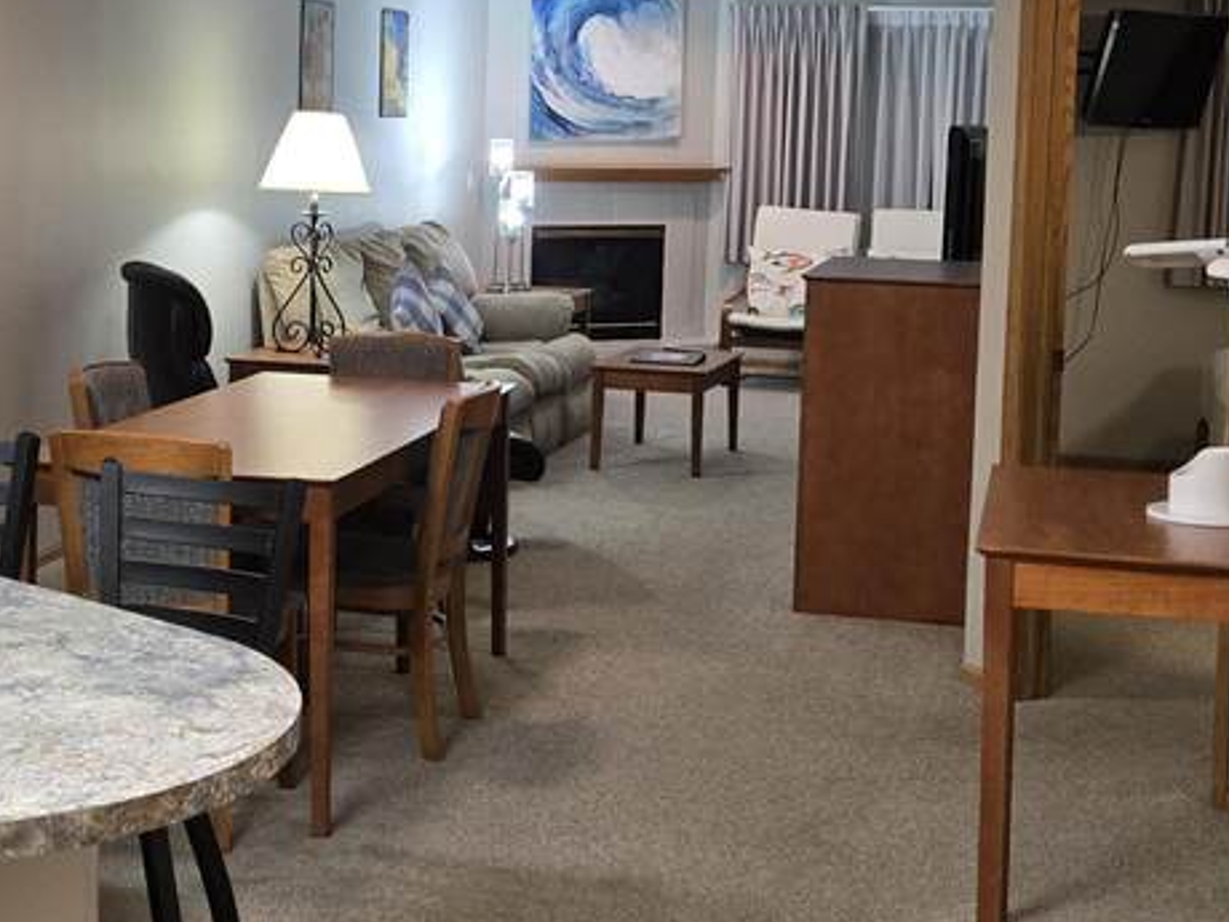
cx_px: 532
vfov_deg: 22.8
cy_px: 310
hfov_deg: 30.2
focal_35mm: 64
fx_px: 2272
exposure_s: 1/120
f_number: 1.8
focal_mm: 5.4
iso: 400
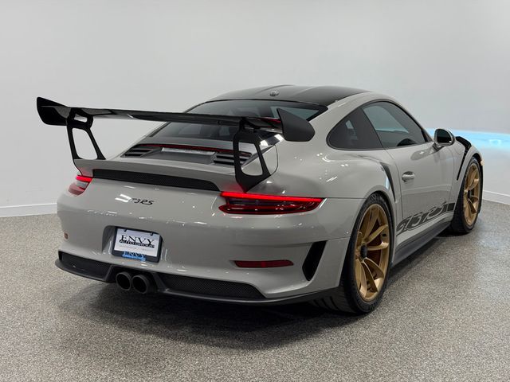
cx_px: 255
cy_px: 191
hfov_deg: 39.7
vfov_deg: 30.3
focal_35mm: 48
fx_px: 707
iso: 64
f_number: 1.78
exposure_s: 1/243
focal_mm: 6.76
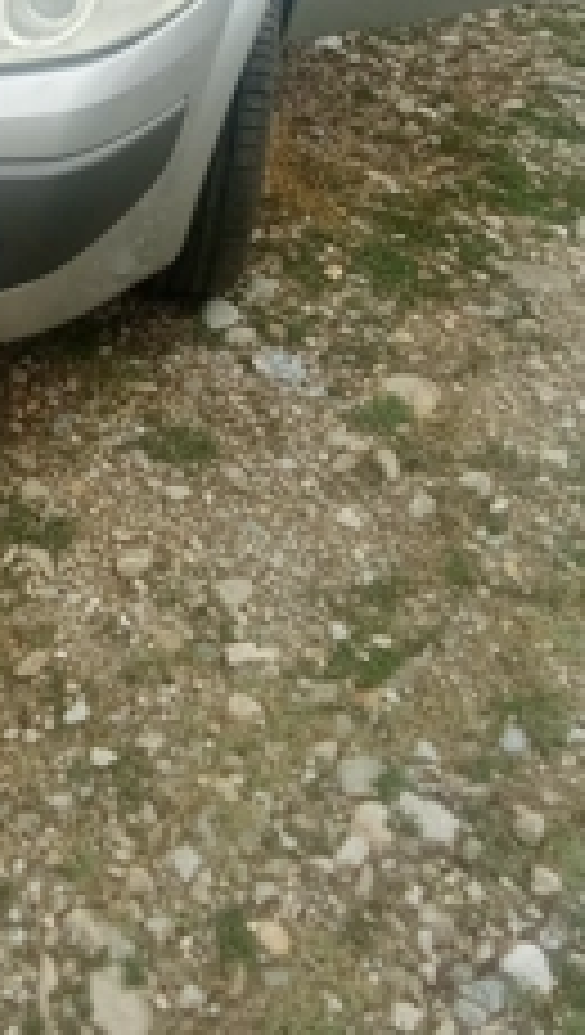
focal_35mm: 53
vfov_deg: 37.4
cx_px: -40
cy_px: 171
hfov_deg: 21.7
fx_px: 1456
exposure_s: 1/315
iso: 100
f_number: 2
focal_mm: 2.78
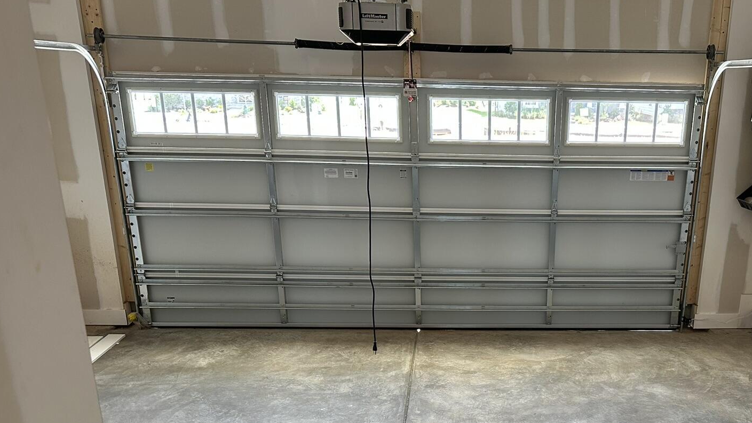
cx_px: 498
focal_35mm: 38
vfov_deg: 30.3
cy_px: 354
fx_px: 758
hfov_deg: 51.8
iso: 160
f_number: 1.78
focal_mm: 6.86
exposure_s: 1/121
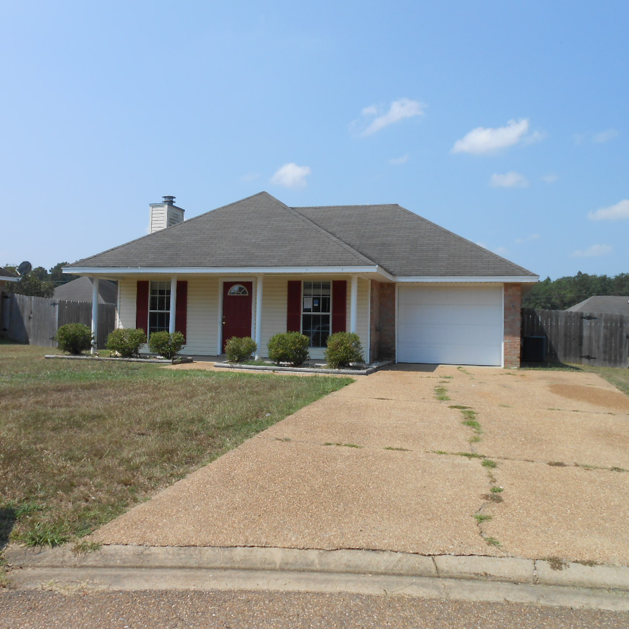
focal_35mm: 31
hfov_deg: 52.4
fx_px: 637
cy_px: 313
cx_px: 273
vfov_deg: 52.5
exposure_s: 1/1000
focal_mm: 4.6
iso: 80
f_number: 3.5
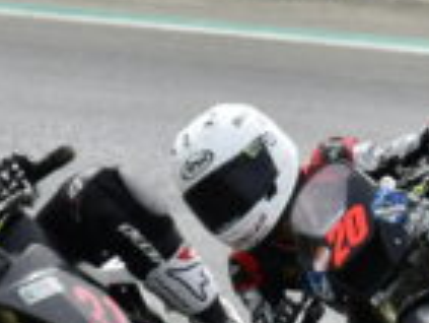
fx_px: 15753
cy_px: 120
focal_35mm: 1270
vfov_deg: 1.2
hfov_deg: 1.6
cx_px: 587
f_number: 10
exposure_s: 1/1250
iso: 800
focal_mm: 200
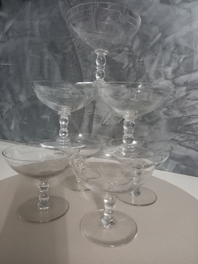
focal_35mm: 25
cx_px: 99
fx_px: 191
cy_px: 132
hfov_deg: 54.9
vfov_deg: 69.4
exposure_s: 1/20
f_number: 2
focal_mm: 4.6
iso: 1600
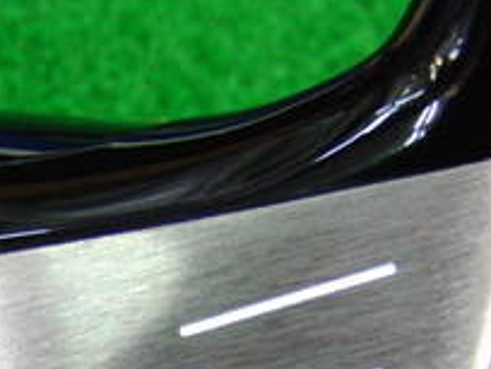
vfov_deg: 12.2
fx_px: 1645
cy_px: 547
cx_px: -147
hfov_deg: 16.1
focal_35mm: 116
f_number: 3.6
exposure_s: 1/40
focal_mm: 6.42
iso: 400
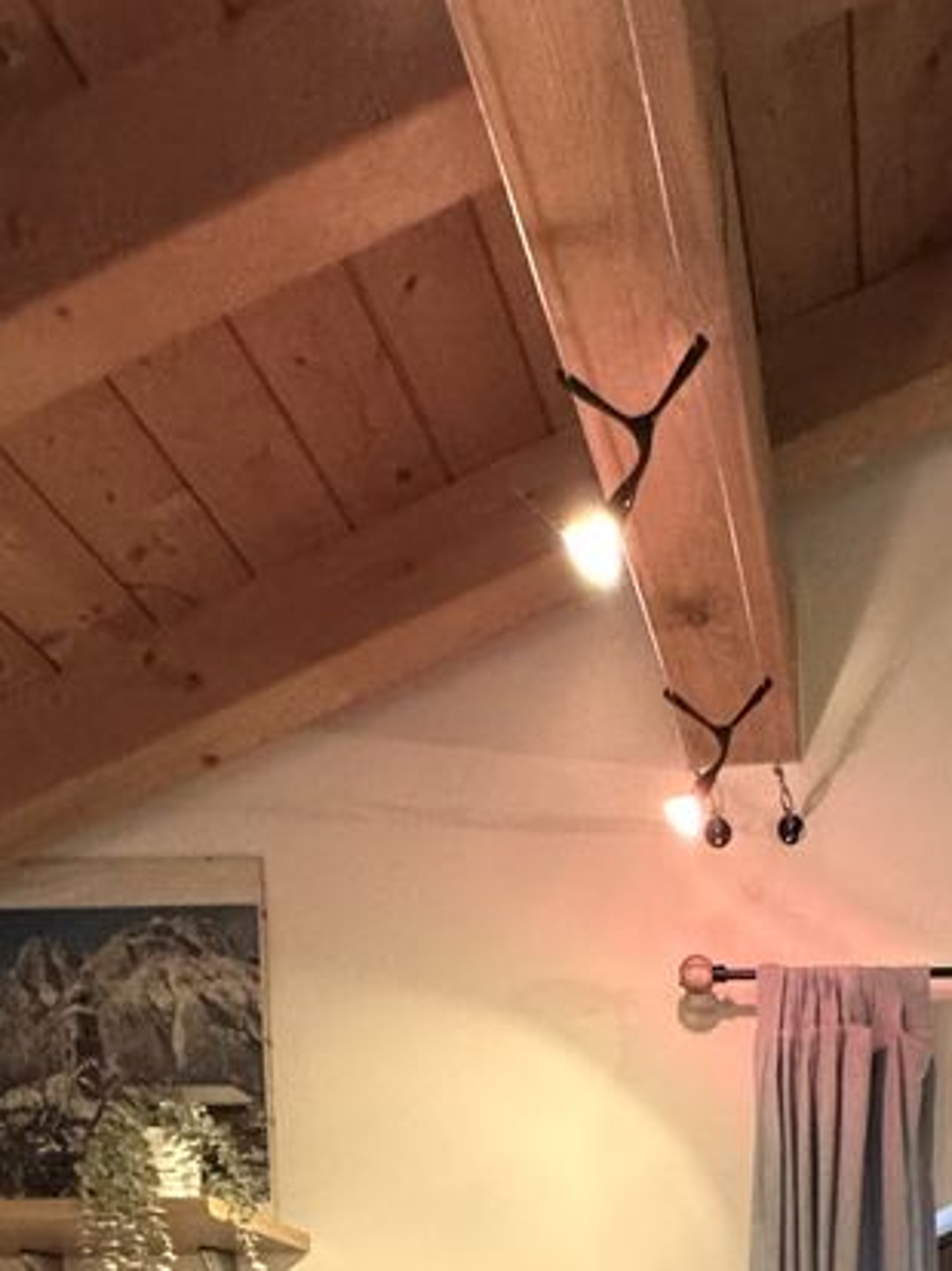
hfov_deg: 34.1
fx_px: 1432
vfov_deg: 33.4
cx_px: 909
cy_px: 1692
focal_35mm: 39
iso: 500
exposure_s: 1/50
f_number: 2.2
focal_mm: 2.22
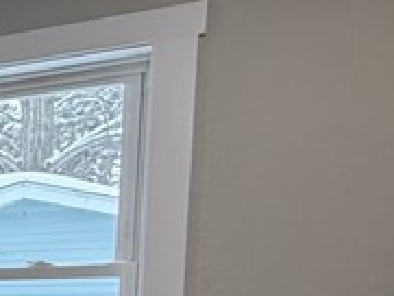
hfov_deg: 13.3
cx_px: -660
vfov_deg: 17.6
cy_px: 374
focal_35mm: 79
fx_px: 900
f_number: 2.2
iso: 160
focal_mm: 2.22
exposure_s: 1/120
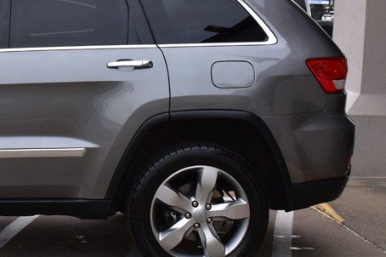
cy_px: 88
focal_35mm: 98
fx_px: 1051
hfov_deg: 19.9
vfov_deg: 13.9
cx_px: -37
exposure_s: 1/125
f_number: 9
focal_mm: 29
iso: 400
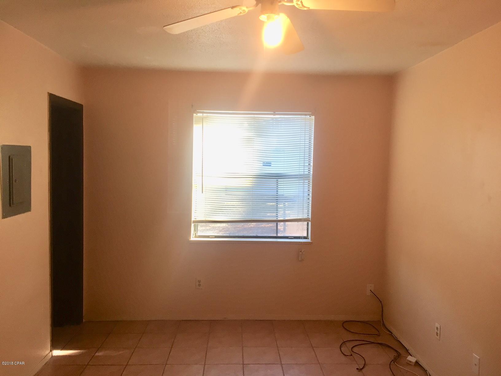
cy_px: 188
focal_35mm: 29
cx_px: 250
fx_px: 420
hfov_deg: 61.7
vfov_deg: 48.2
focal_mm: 4.15
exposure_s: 1/40
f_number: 2.2
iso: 32
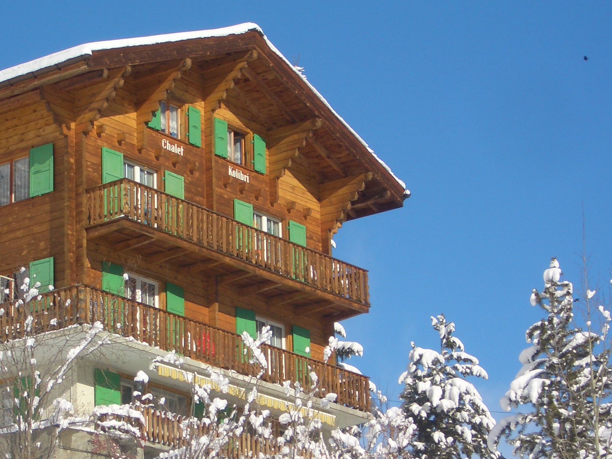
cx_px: 232
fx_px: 2387
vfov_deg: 11.0
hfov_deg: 14.6
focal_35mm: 135
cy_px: 316
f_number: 7
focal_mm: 14.6
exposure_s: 1/320
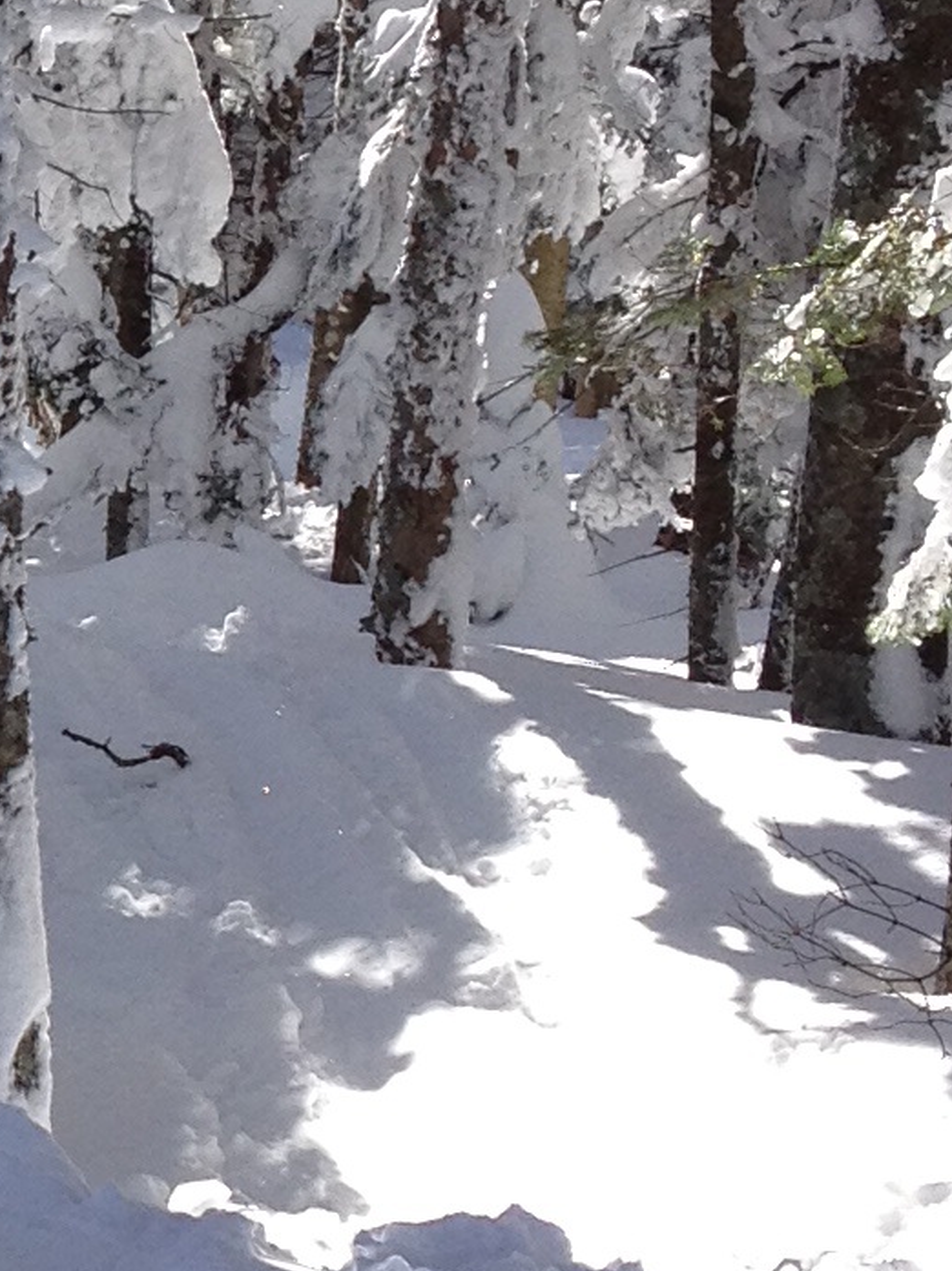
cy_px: 387
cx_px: -755
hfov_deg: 8.7
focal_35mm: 164
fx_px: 6019
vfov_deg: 12.0
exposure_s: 1/935
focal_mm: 4.28
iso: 50
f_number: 2.4
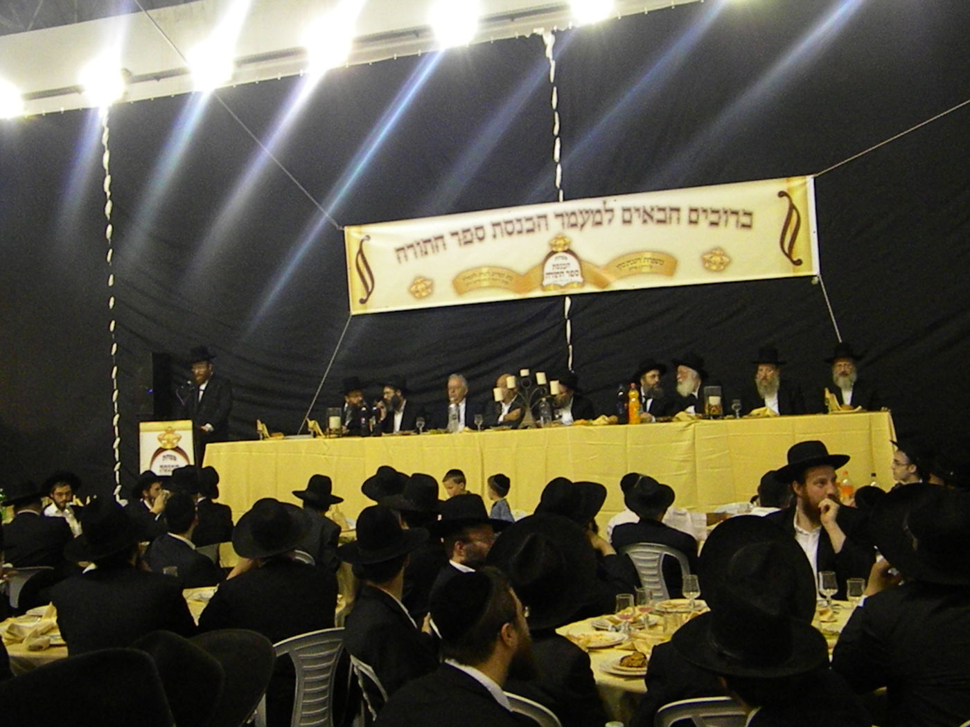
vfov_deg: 39.7
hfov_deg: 51.4
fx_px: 1009
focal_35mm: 36
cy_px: 364
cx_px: 485
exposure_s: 1/75.5
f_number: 3.7
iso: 1394
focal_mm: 6.4
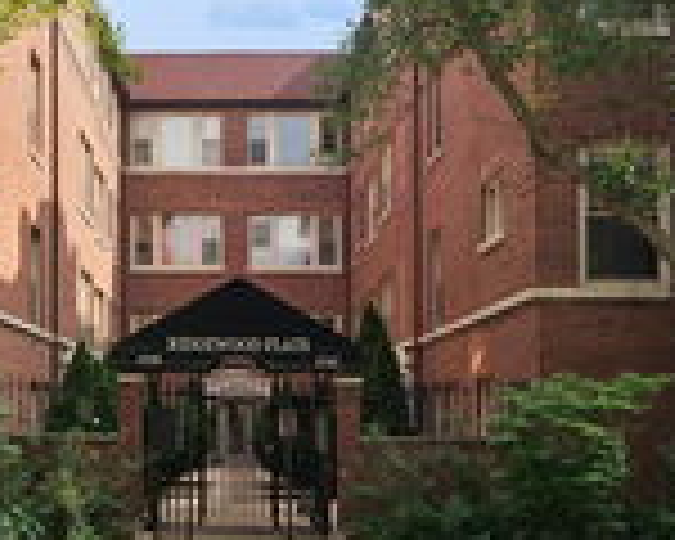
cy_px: 14
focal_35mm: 51
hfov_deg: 36.4
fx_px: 1019
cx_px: 238
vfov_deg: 28.1
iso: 200
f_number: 8
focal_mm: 17
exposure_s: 1/200
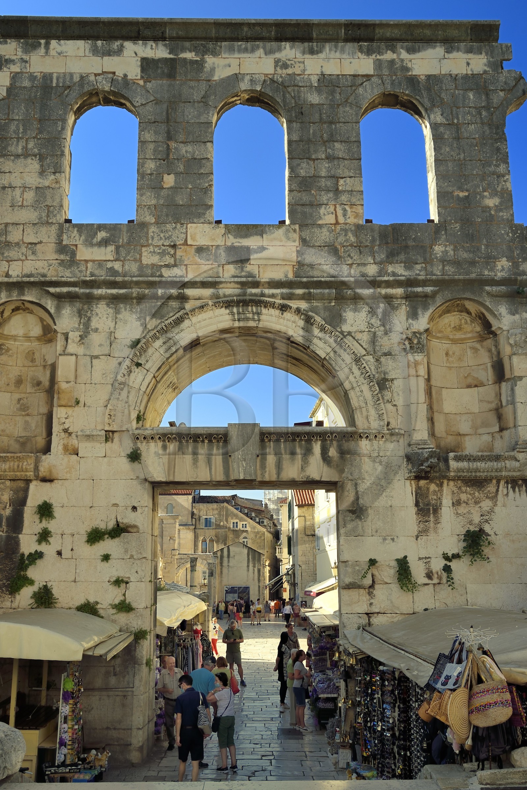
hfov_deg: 38.9
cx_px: 264
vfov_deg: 55.8
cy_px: 395
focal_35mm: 34
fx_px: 747
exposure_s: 1/320
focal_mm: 34
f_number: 11
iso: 200
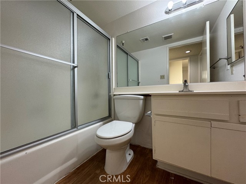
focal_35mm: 14
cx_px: 123
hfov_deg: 102.1
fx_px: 99
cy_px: 92
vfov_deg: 85.7
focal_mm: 2.22
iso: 160
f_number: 2.2
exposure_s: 1/120
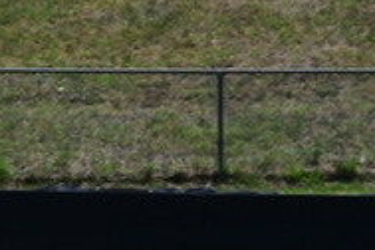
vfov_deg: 1.1
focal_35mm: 1269
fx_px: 13218
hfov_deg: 1.6
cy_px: 417
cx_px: -36
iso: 320
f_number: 11
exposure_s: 1/640
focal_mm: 200
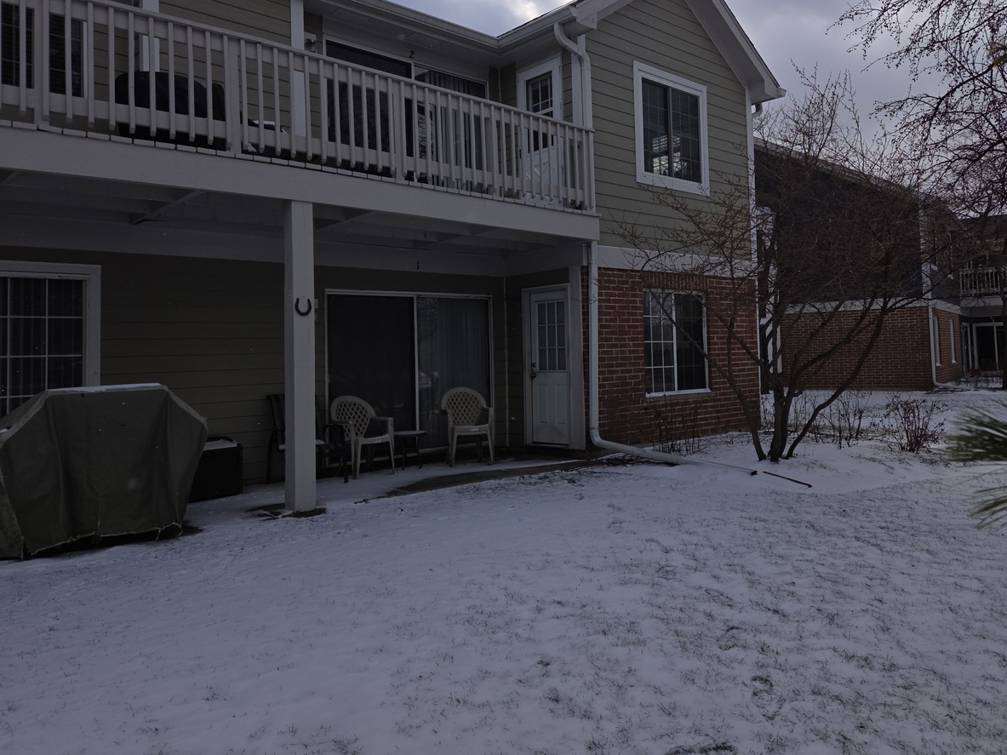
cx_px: 582
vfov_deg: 49.5
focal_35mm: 28
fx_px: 814
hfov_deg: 63.1
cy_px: 316
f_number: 1.8
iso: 25
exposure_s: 1/1789
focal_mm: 5.4
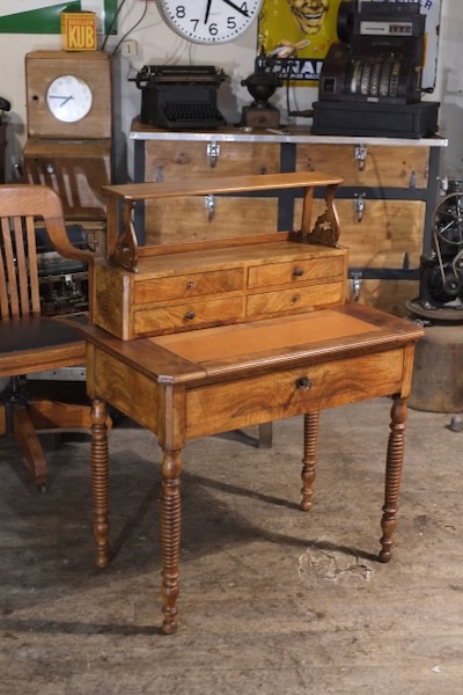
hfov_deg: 25.5
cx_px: 232
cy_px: 348
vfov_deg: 37.5
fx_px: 1022
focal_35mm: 53
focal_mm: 35
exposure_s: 1/125
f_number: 3.6
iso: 3200
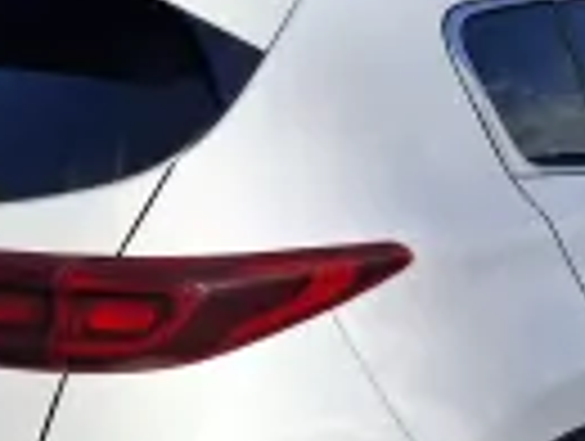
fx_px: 1168
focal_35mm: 69
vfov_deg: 21.3
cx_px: 382
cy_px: 297
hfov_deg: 28.0
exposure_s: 1/2151
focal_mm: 4.69
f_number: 1.8
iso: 32
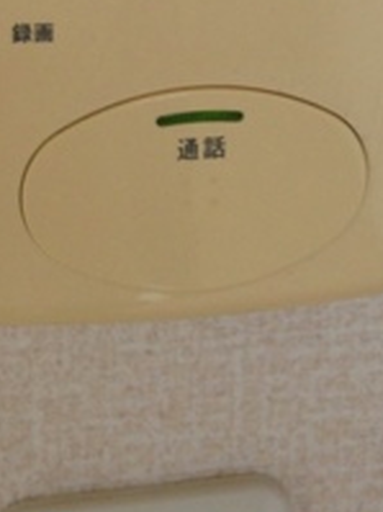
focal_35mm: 106
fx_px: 1565
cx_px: 154
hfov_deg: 13.9
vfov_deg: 16.7
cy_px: -278
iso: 50
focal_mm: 4.12
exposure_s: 1/24
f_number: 2.4
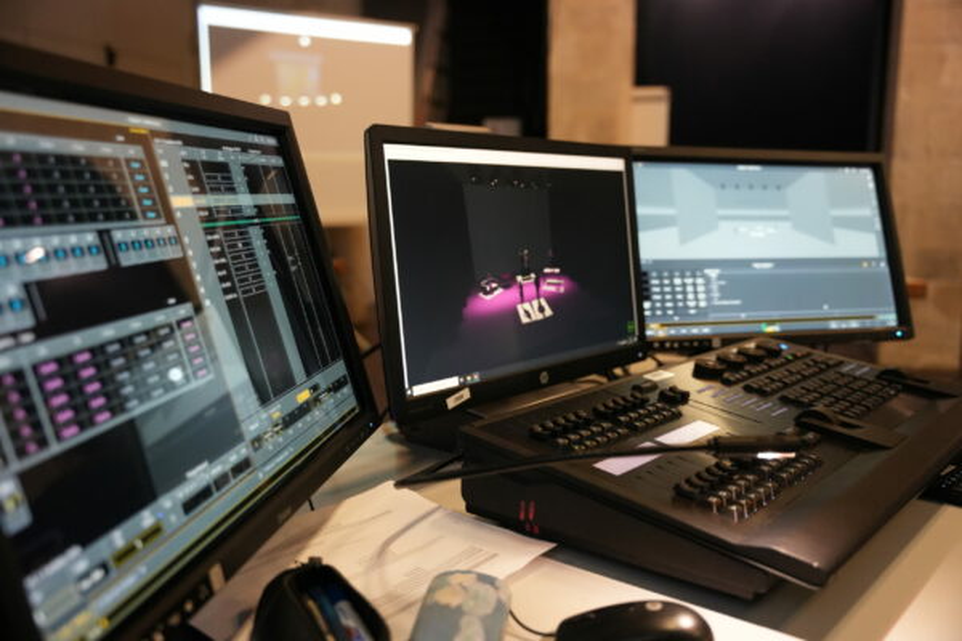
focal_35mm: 32
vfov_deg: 40.5
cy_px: 320
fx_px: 868
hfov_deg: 58.0
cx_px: 481
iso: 5000
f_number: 2.8
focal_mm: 32.5
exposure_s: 1/160
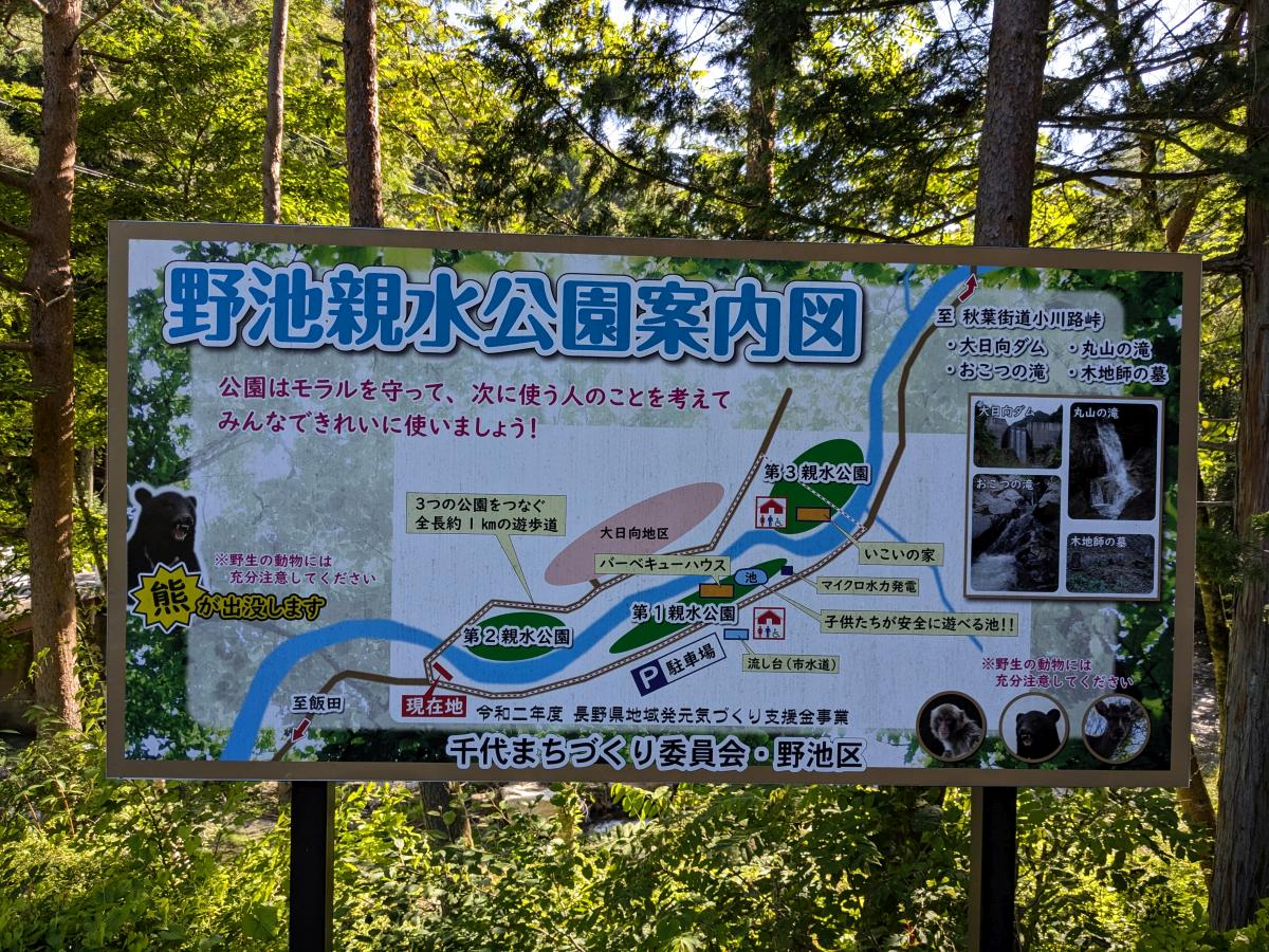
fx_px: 990
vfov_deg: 51.4
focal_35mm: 27
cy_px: 476
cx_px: 634
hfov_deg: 65.3
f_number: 1.73
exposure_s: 1/600
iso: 39
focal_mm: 4.38
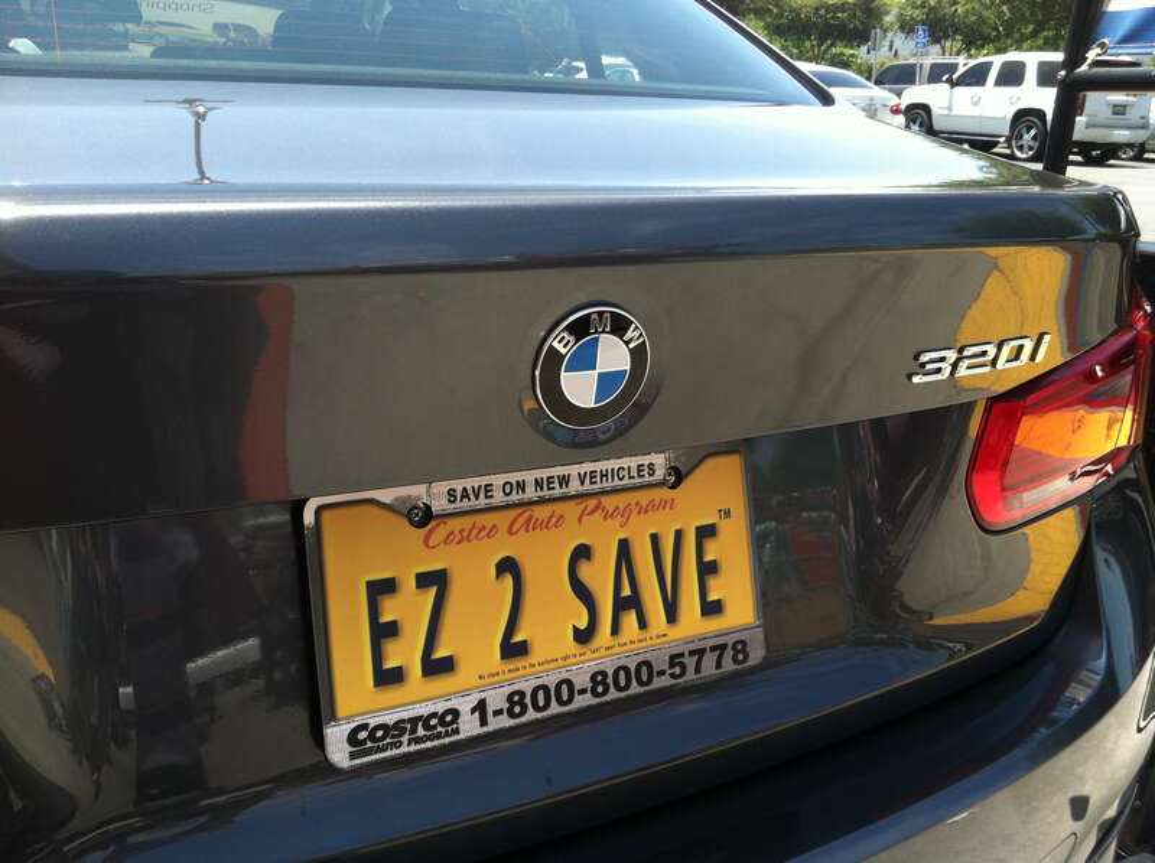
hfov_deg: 52.7
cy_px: 432
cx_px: 578
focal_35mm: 35
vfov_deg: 40.6
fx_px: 1166
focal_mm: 3.85
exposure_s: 1/380
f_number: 2.8
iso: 80
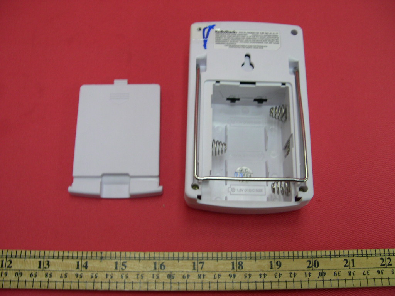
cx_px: 198
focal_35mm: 38
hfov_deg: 49.0
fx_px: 434
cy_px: 148
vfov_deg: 37.7
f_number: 2.8
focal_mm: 8
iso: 100
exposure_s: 1/18.9
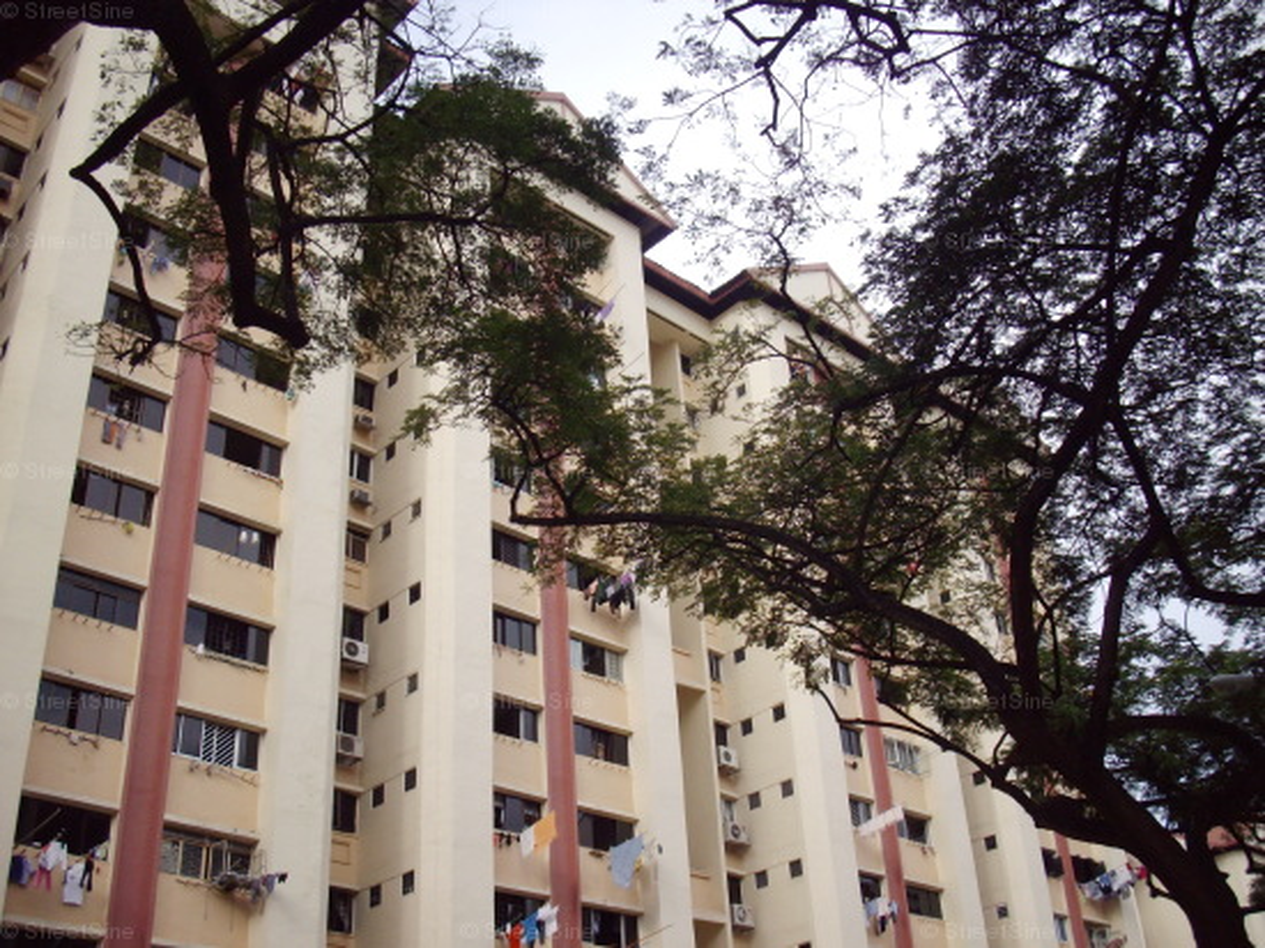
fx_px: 1352
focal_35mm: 37
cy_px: 474
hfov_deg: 50.2
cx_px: 632
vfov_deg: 38.6
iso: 80
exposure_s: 1/200
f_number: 5.6
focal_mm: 6.2
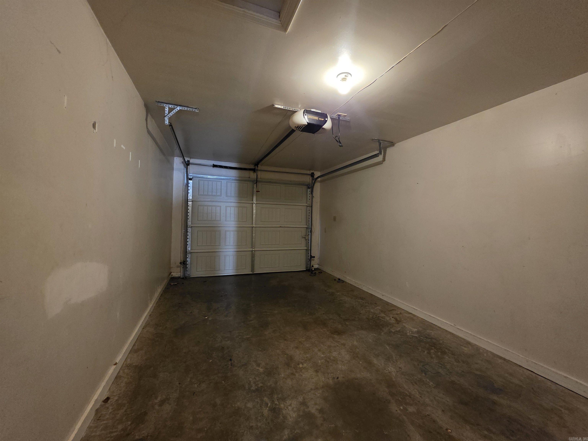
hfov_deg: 106.2
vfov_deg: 89.9
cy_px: 220
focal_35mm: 13
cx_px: 294
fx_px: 221
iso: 1250
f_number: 1.9
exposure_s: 1/60
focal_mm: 2.2
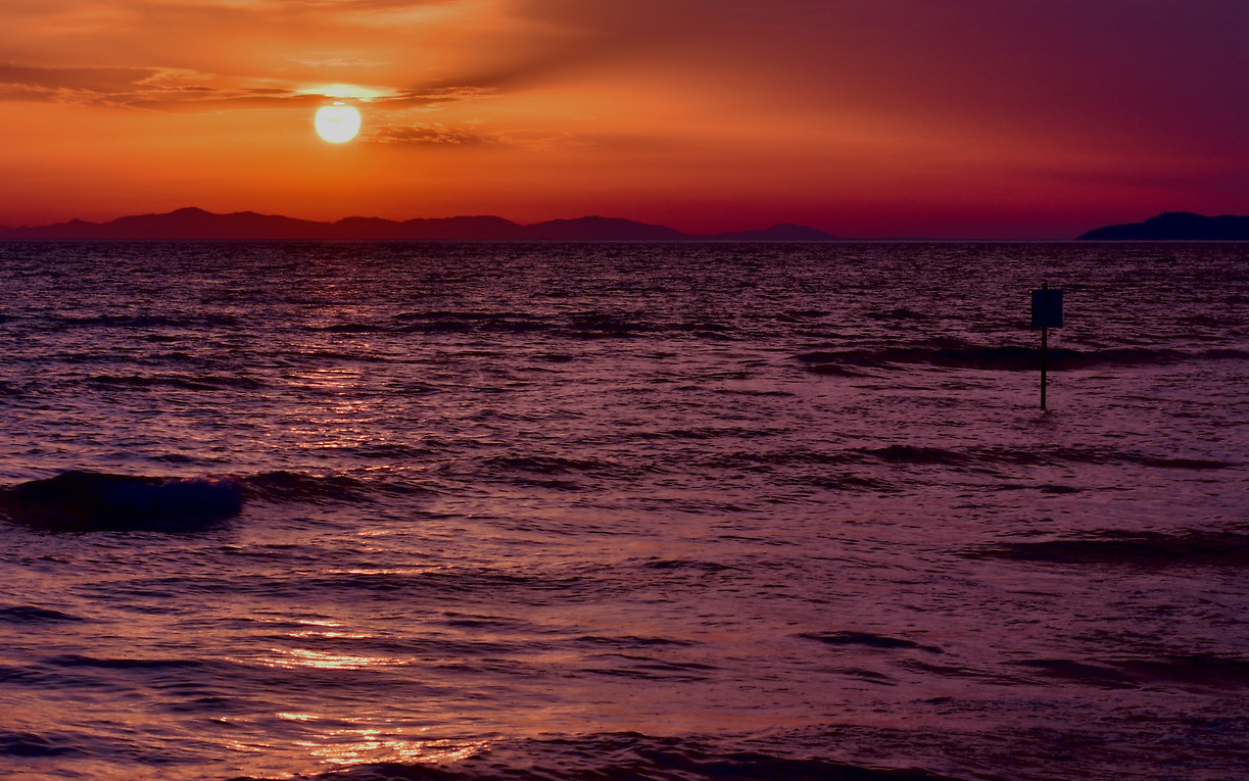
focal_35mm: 124
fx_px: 4222
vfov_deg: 10.5
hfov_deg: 16.6
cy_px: 64
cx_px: 179
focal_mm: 62
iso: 80
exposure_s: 1/60
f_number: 14
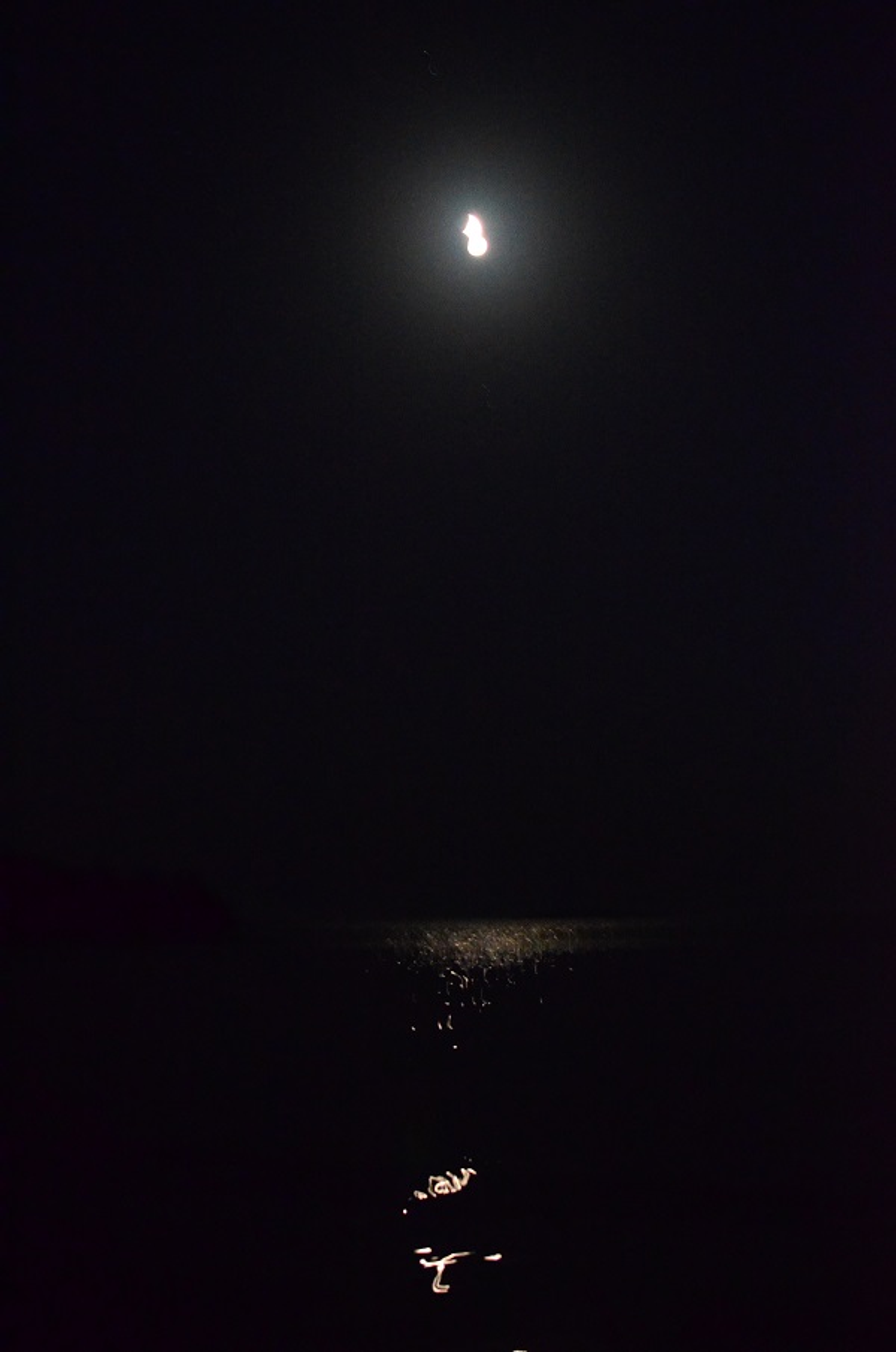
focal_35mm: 52
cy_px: 676
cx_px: 448
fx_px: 1967
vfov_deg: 37.9
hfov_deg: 25.7
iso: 6400
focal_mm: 35
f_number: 4
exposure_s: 1/4
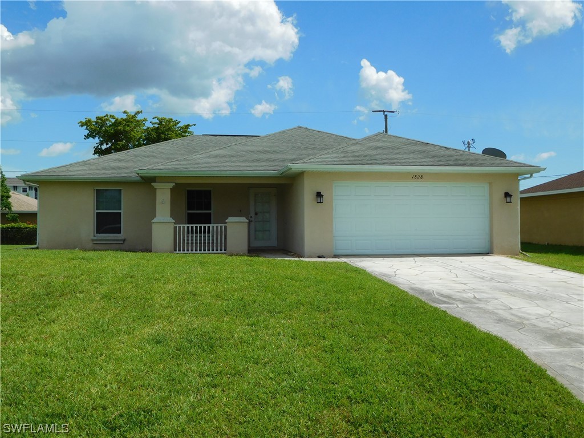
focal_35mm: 35
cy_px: 219
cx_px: 292
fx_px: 590
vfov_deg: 40.7
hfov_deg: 52.6
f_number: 7.6
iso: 125
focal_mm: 6.2
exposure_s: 1/500
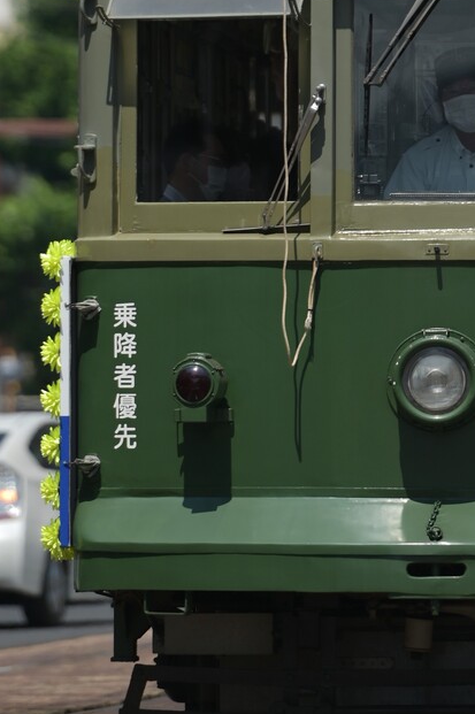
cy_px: 14
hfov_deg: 2.9
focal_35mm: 480
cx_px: 469
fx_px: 9515
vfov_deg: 4.3
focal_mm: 200
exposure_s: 1/1600
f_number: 2.8
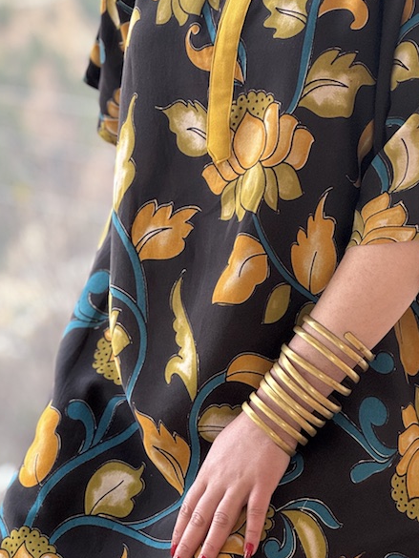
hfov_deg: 11.3
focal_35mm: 131
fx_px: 2113
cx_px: 178
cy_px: 96
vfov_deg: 14.9
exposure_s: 1/99
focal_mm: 9
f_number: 2.8
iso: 50
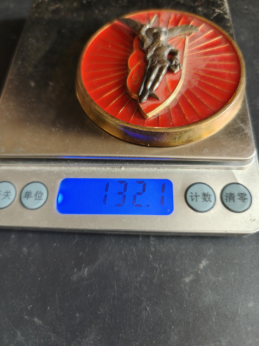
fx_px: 229
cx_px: 130
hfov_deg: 58.9
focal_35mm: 23
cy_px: 173
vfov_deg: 73.9
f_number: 1.6
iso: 500
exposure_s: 1/100
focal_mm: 6.06
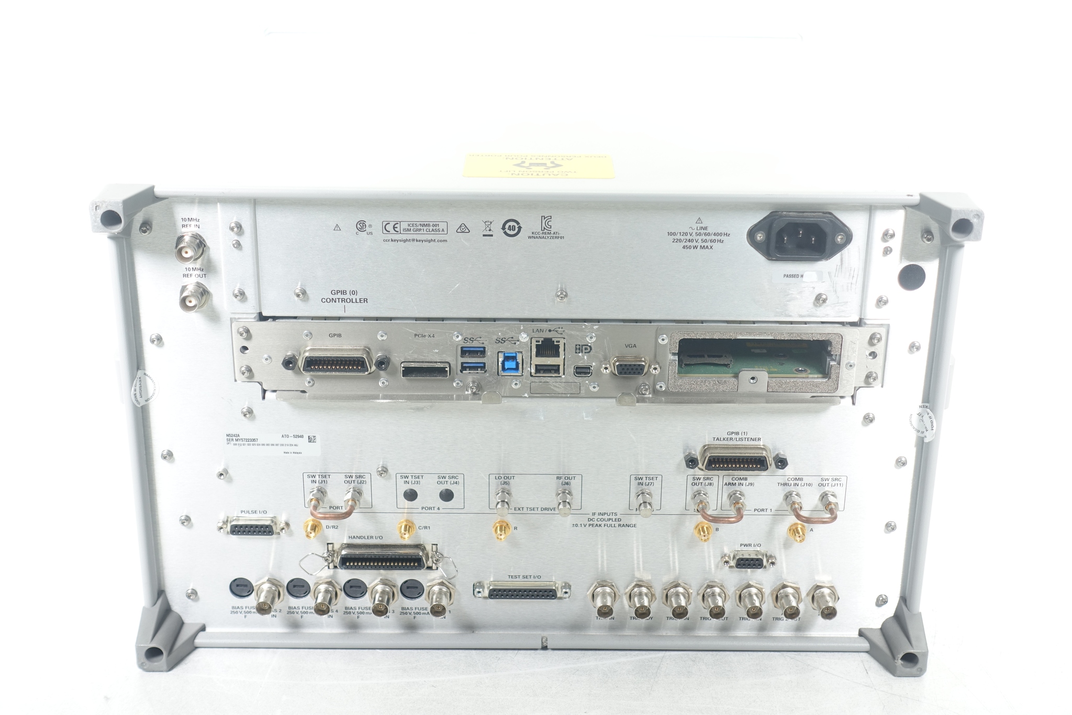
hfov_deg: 39.6
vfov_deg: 27.0
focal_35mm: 50
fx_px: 1489
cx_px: 536
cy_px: 358
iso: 125
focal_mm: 18.51
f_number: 2.8
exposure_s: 1/60
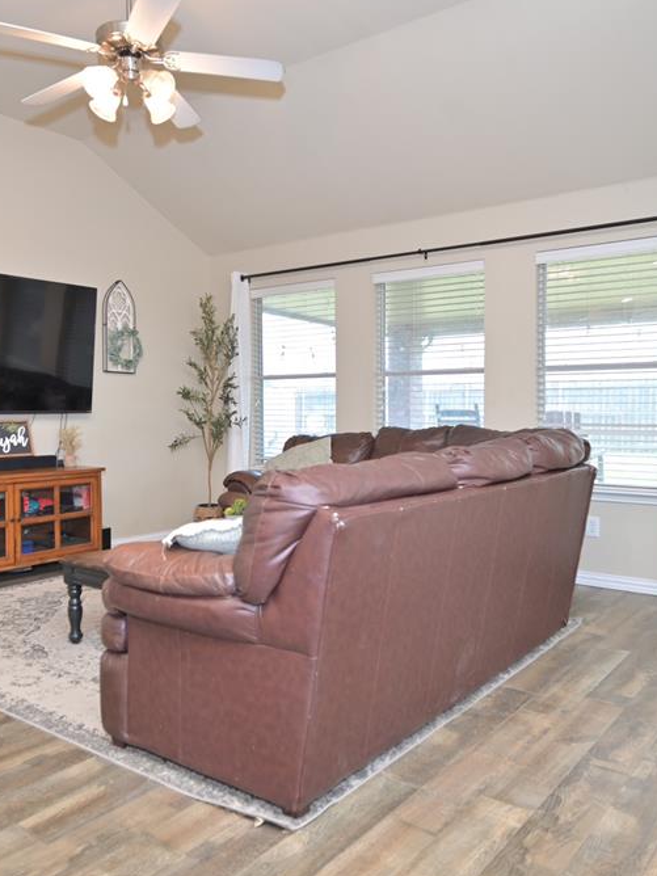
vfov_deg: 62.1
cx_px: 317
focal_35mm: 29
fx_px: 727
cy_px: 435
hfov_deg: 48.6
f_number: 4
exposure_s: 1/20
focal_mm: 19.5
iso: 220
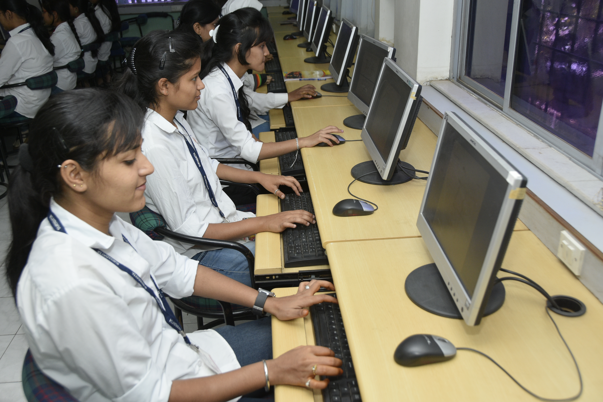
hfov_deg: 57.2
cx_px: 302
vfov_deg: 40.0
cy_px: 201
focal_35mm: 33
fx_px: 553
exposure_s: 1/125
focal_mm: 22
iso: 640
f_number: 4.5
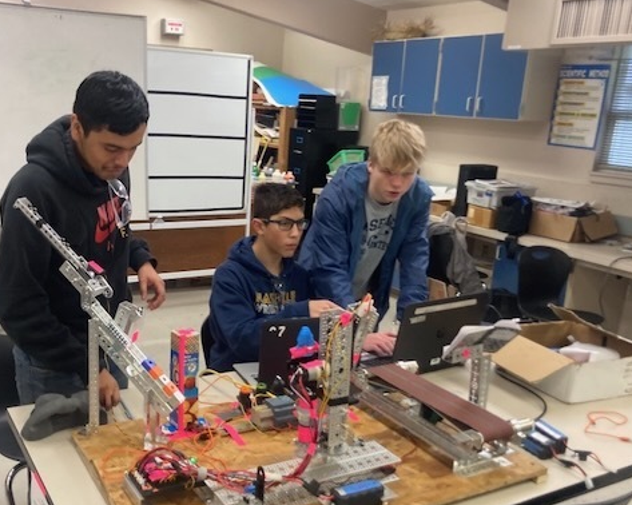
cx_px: 265
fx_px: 692
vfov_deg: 39.8
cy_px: 317
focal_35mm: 37
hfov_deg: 48.9
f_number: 1.8
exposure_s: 1/60
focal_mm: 3.99
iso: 160
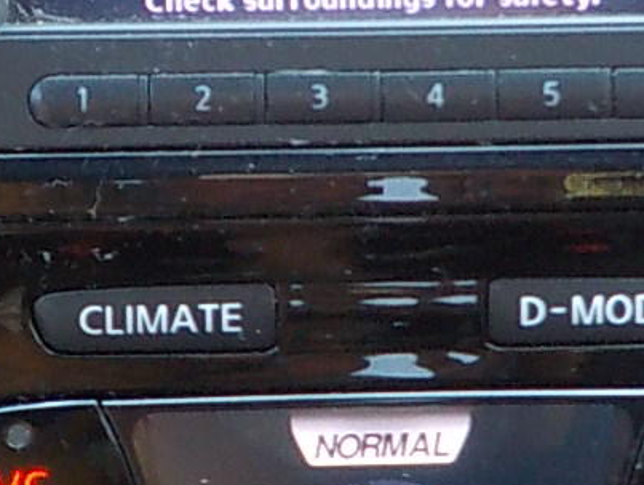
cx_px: 390
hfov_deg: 16.5
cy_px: -3
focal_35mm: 119
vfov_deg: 12.3
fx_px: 2216
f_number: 3.3
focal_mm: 4.1
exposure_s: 1/30
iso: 250
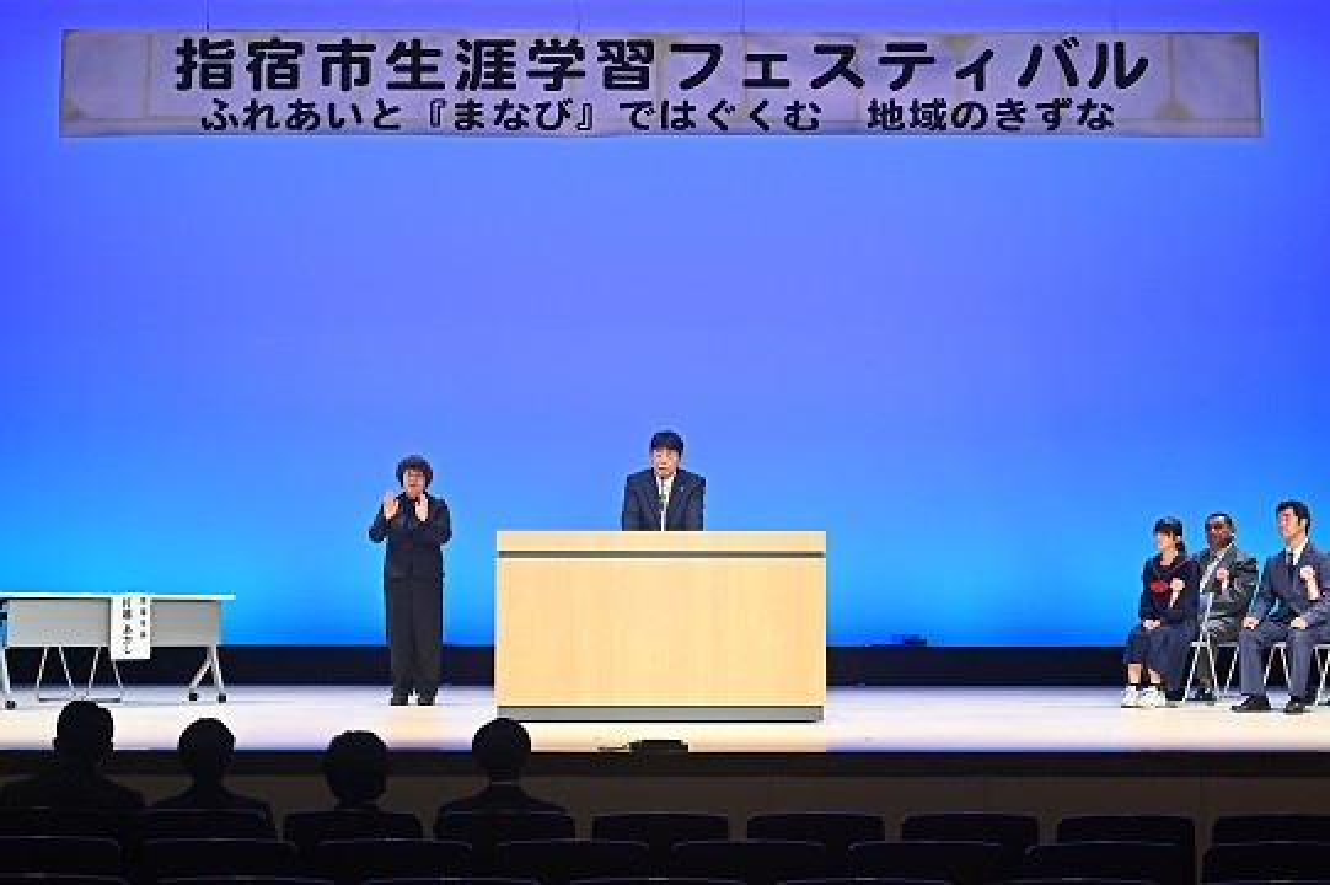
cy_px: 442
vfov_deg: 24.6
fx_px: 2031
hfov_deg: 36.3
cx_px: 665
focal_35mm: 55
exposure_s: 1/60
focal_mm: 37
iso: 640
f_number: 5
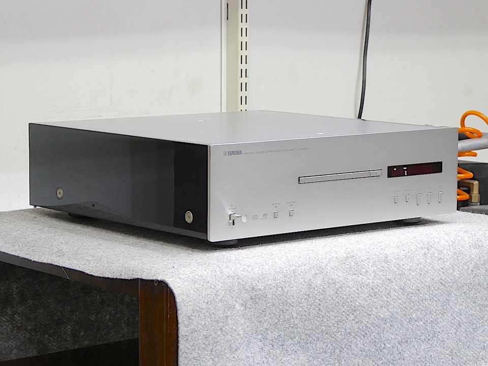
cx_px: 244
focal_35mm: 106
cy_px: 183
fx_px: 1494
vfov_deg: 14.0
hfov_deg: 18.5
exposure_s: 1/6
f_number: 5.1
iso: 200
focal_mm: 19
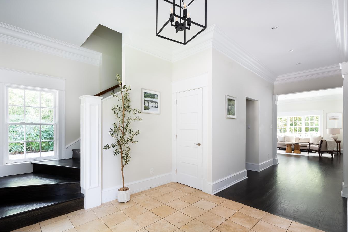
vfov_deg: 70.4
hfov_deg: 93.3
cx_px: 170
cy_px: 122
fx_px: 164
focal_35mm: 17
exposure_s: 1/15
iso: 800
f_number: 13
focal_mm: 16
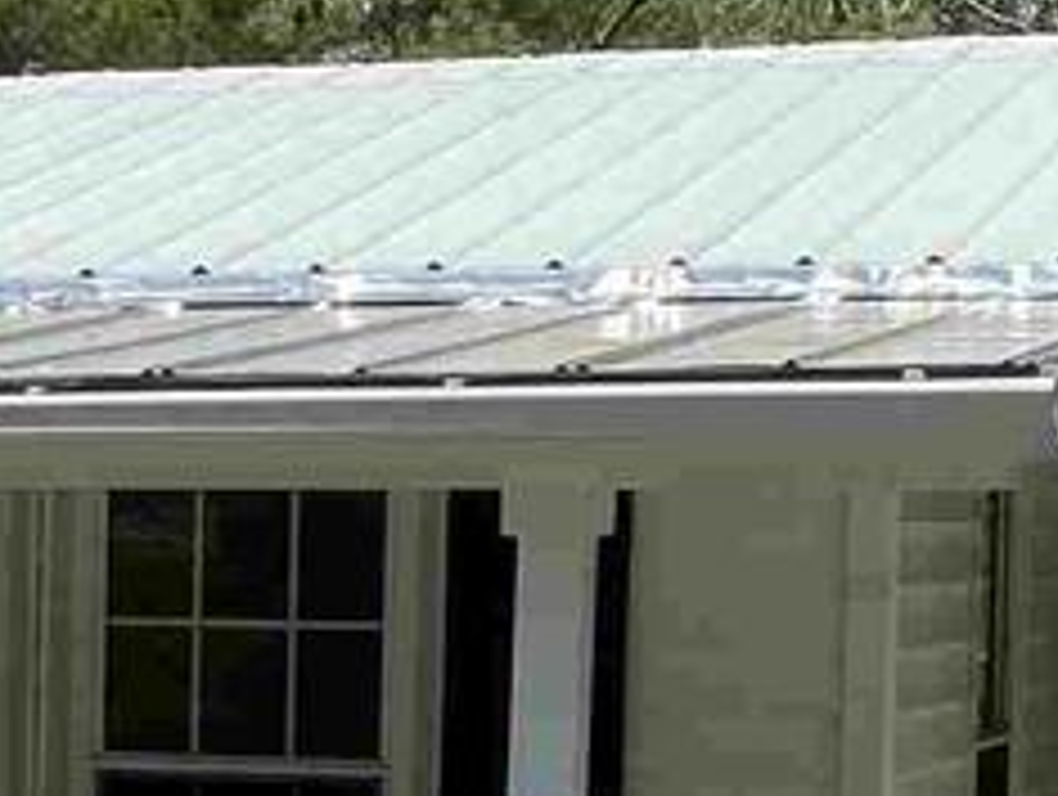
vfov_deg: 9.3
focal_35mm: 159
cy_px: 769
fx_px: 4867
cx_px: -1229
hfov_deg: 11.0
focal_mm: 4.25
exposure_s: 1/3610
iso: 32
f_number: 1.8
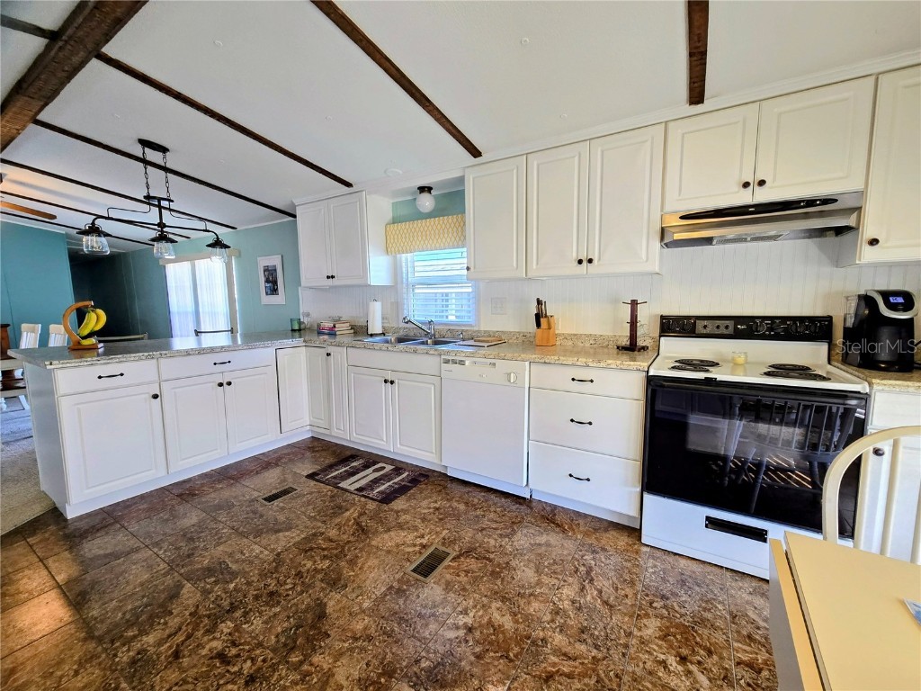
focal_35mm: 13
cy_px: 346
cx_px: 460
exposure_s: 1/60
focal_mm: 2.2
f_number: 2.2
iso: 125
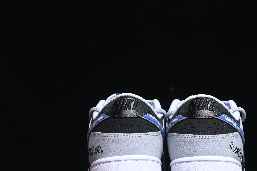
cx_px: 165
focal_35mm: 109
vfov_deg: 12.6
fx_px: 778
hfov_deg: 18.7
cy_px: 108
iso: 160
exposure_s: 1/50
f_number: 6.3
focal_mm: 50
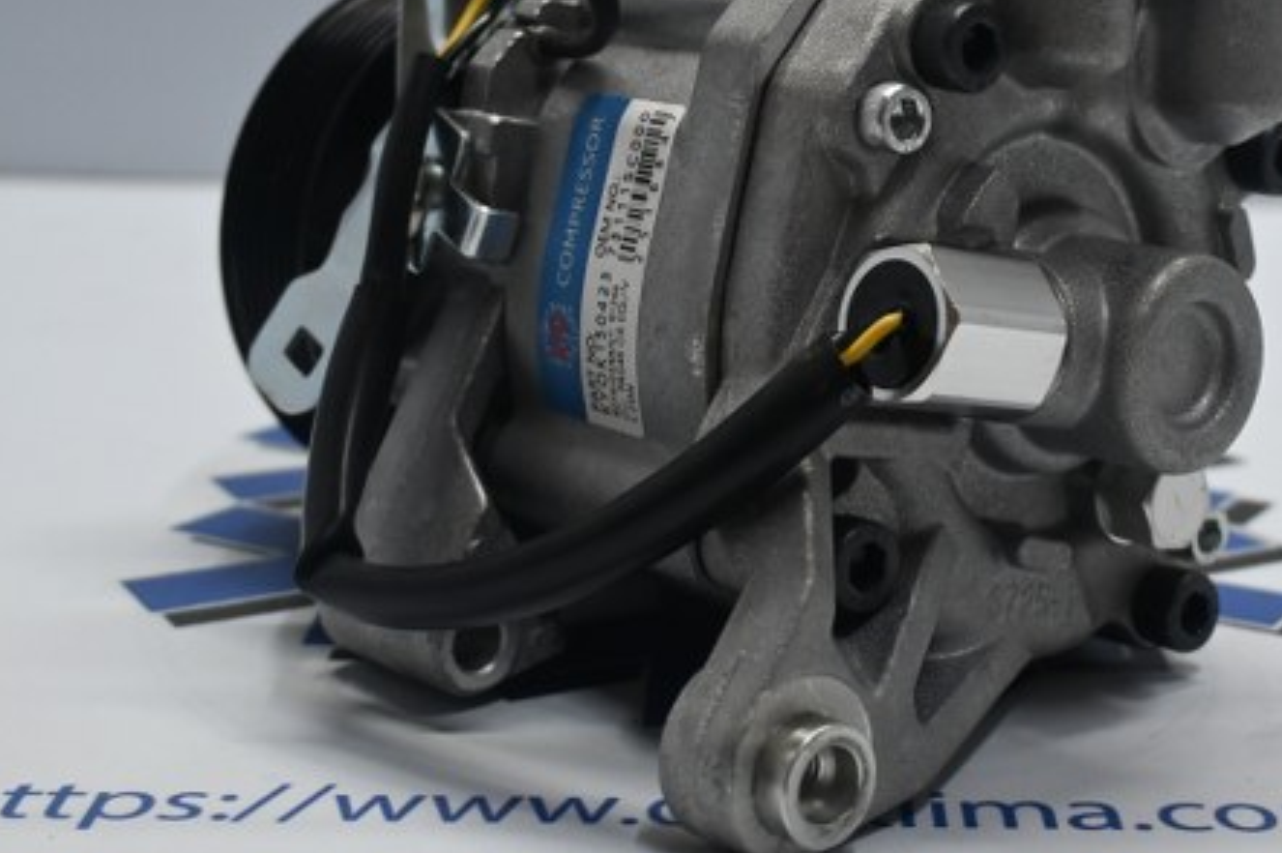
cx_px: 801
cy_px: 147
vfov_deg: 19.8
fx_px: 2416
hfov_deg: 29.6
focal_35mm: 68
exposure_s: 1/125
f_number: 4.2
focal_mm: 25
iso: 900
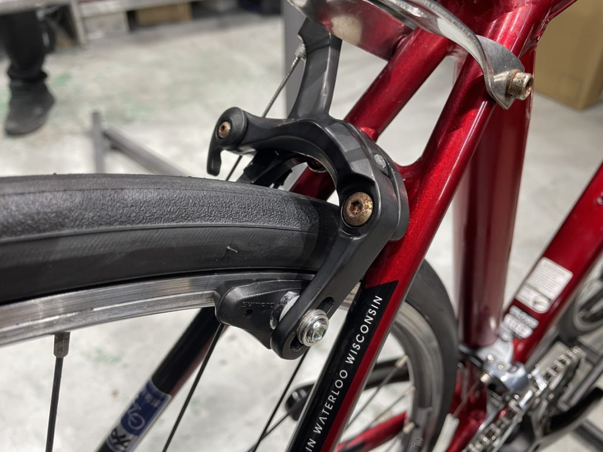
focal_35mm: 26
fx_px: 453
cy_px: 226
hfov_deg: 67.3
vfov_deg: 53.1
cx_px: 302
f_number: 1.6
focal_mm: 4.2
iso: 125
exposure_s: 1/50
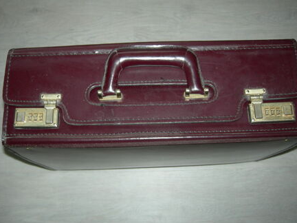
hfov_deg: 46.8
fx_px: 343
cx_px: 147
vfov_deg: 35.9
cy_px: 102
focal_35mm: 40
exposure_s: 1/60.1
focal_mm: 7.5
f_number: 2.7
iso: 64
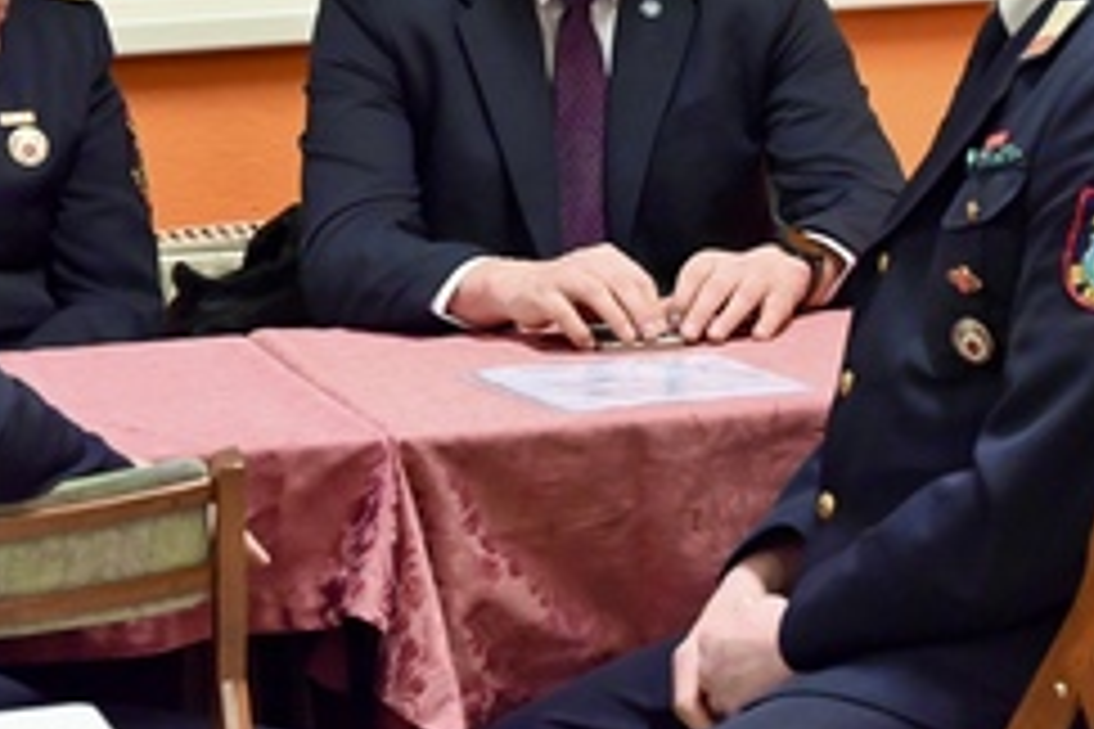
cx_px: 486
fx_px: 7597
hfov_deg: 8.2
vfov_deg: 5.5
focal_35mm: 250
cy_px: 81
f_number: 6.3
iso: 10000
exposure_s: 1/125
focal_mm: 135
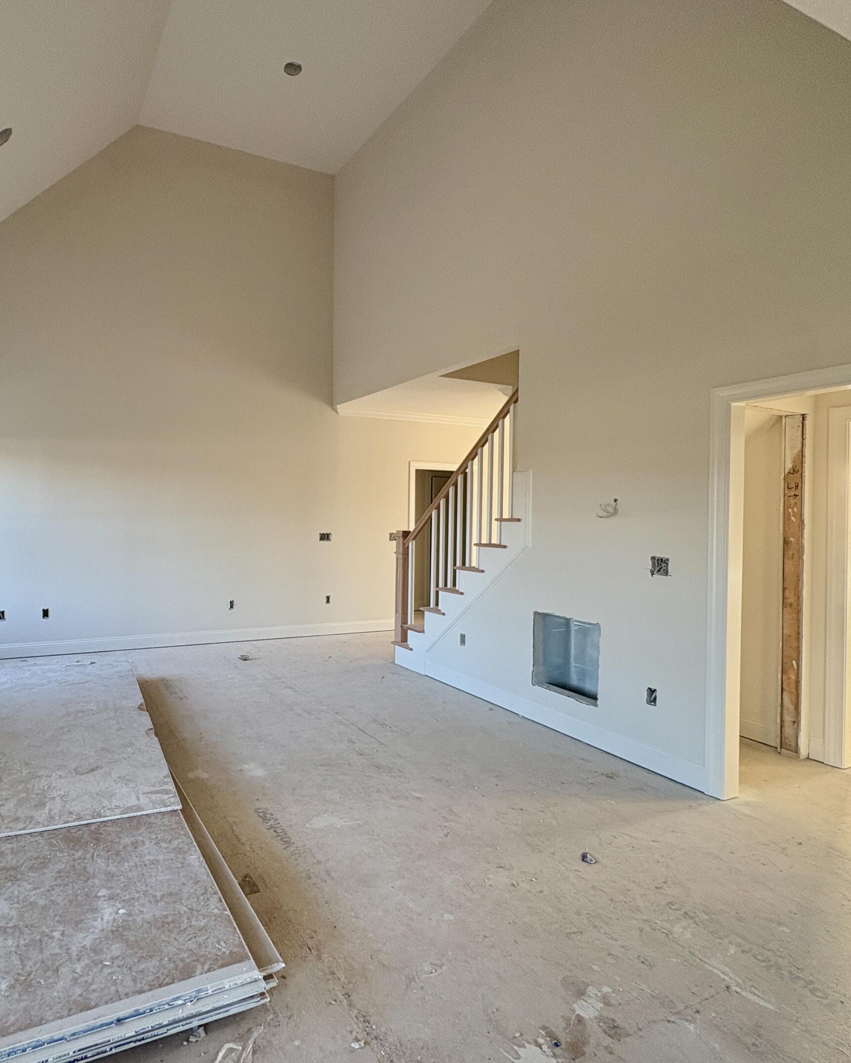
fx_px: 598
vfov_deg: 83.3
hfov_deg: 68.6
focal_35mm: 19
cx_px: 275
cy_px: 513
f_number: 2.2
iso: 160
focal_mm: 2.22
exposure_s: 1/99
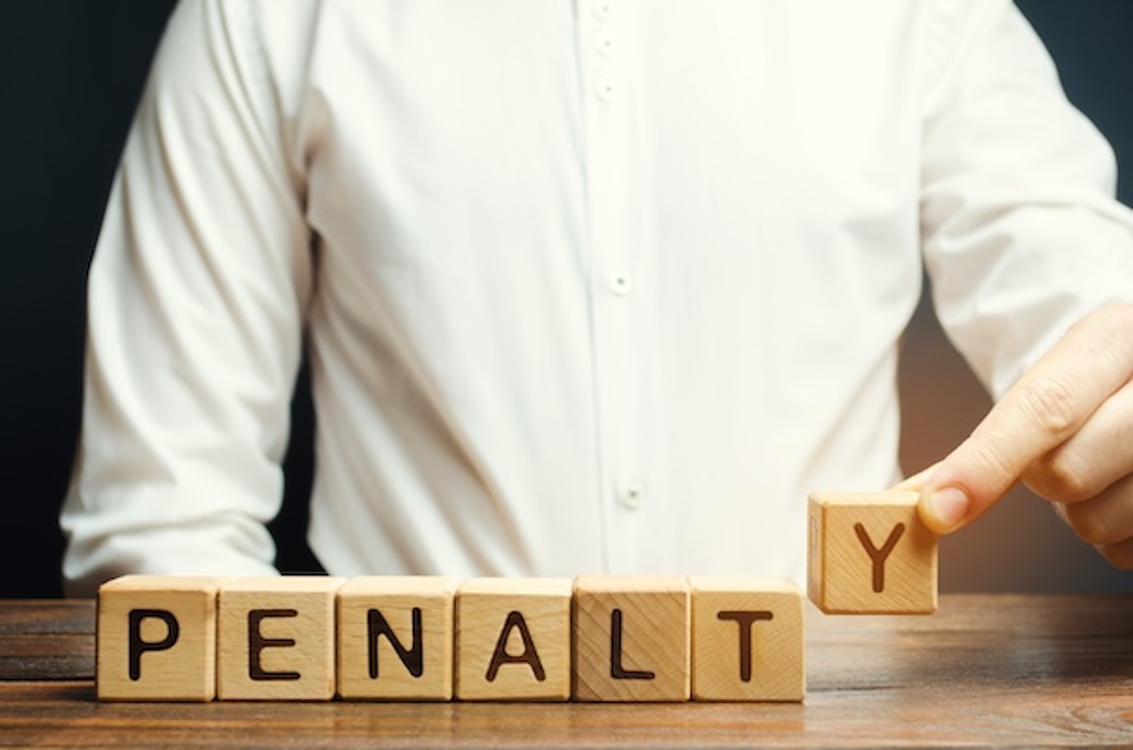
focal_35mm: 60
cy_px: 375
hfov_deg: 33.5
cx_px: 566
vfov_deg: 22.5
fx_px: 1884
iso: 100
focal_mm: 40
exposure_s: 1/100
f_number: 6.3
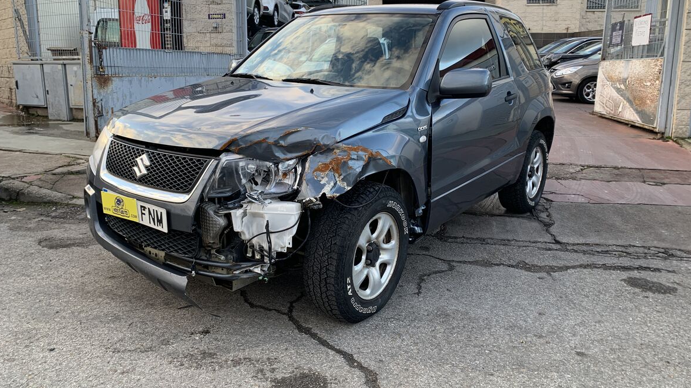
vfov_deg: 40.1
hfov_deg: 66.1
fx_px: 531
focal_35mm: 29
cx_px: 348
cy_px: 165
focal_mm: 4.25
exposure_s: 1/121
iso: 32
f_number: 1.8
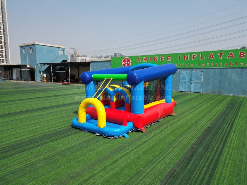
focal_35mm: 24
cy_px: 92
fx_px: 171
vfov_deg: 56.8
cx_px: 124
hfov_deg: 71.6
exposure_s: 1/2500
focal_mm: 6.72
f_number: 1.7
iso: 100
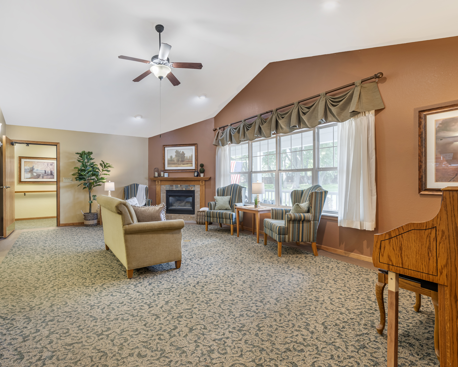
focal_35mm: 17
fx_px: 230
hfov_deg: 88.6
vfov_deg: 77.0
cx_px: 186
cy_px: 185
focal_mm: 15
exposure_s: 1/15
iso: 400
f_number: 10
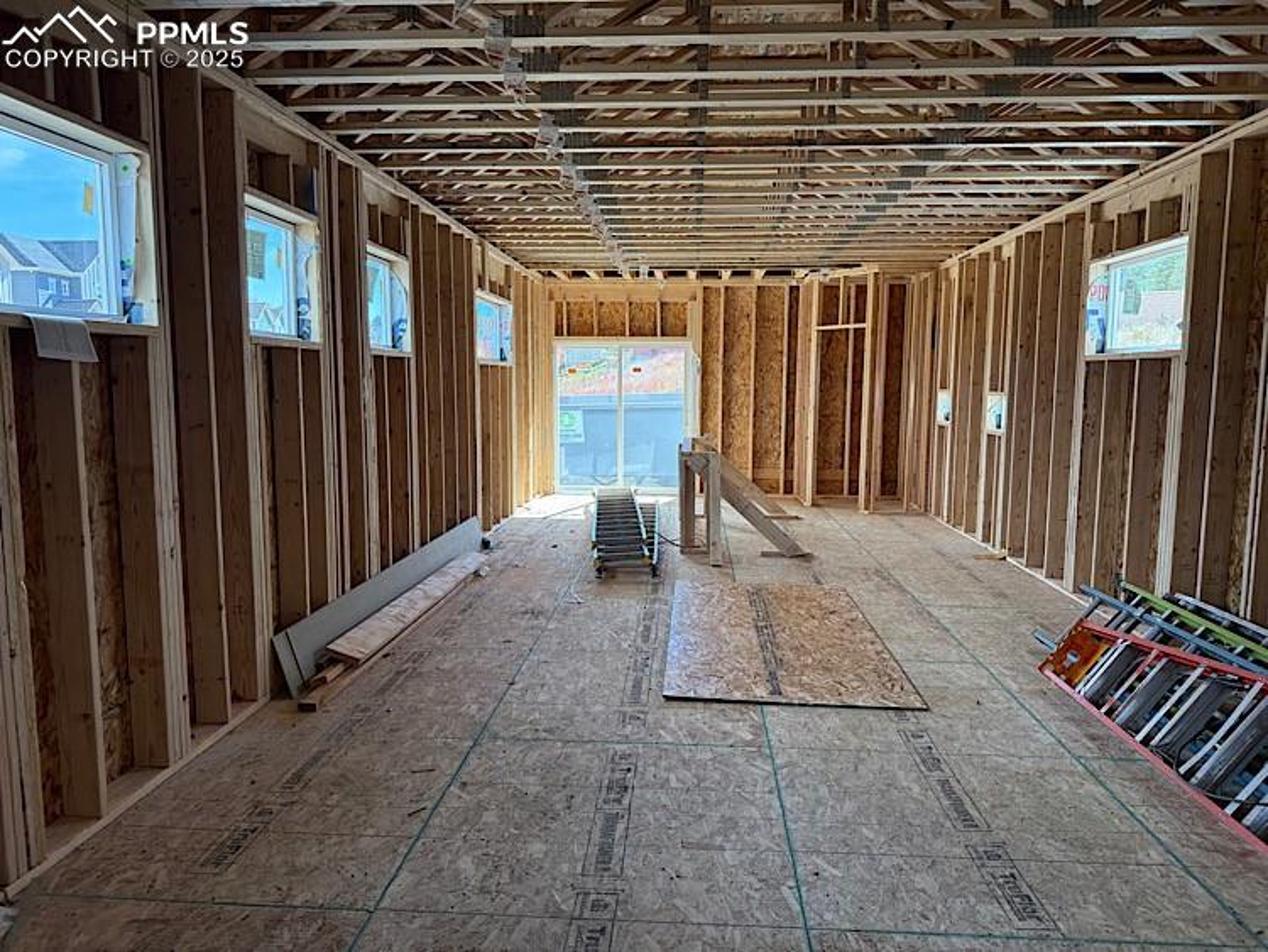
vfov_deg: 56.8
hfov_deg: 71.6
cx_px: 634
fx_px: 879
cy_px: 476
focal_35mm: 24
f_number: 1.78
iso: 160
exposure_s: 1/232
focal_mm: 6.76
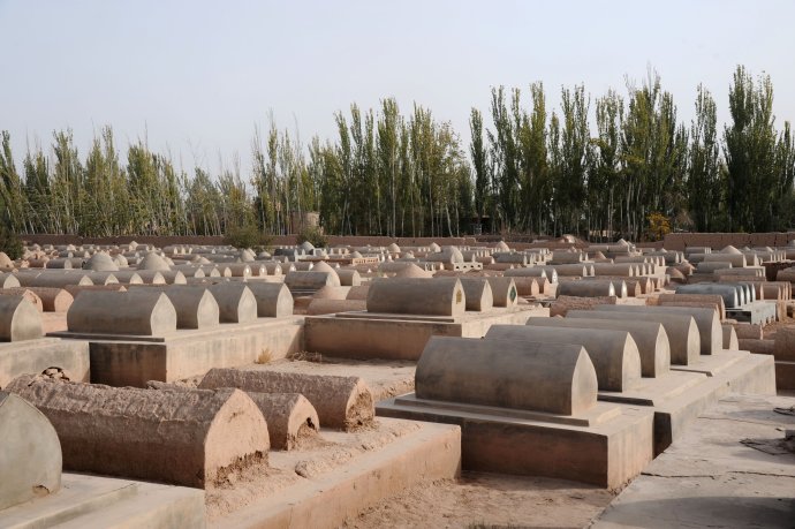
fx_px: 883
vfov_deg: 33.4
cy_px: 264
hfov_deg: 48.5
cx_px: 398
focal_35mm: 40
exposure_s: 1/320
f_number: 9
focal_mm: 40
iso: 200
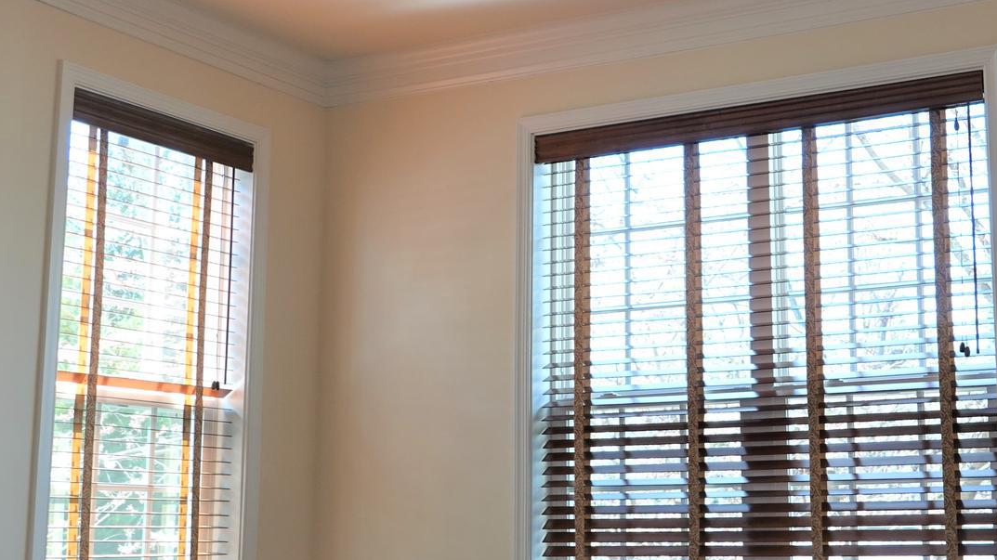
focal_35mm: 56
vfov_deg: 21.4
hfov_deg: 36.7
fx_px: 1480
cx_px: 694
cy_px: 306
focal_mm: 10.18
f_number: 2.8
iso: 100
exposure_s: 1/80
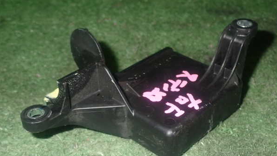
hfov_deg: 37.9
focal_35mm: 55
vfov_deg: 21.8
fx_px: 404
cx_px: 139
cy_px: 85
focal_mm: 9.01
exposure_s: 1/50
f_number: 9
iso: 800
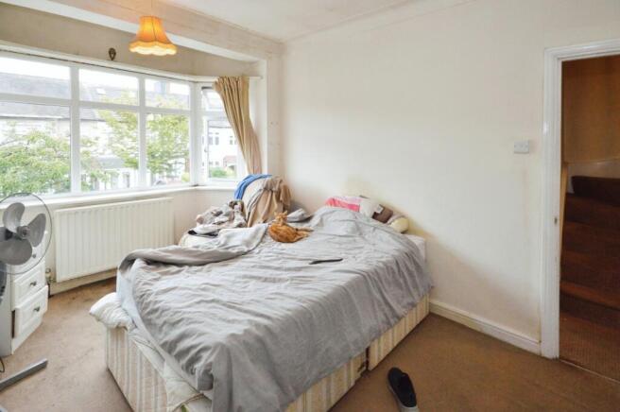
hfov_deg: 95.0
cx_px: 310
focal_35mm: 16
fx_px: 284
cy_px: 206
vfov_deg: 71.9
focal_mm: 11
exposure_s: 1/20
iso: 1600
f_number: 13
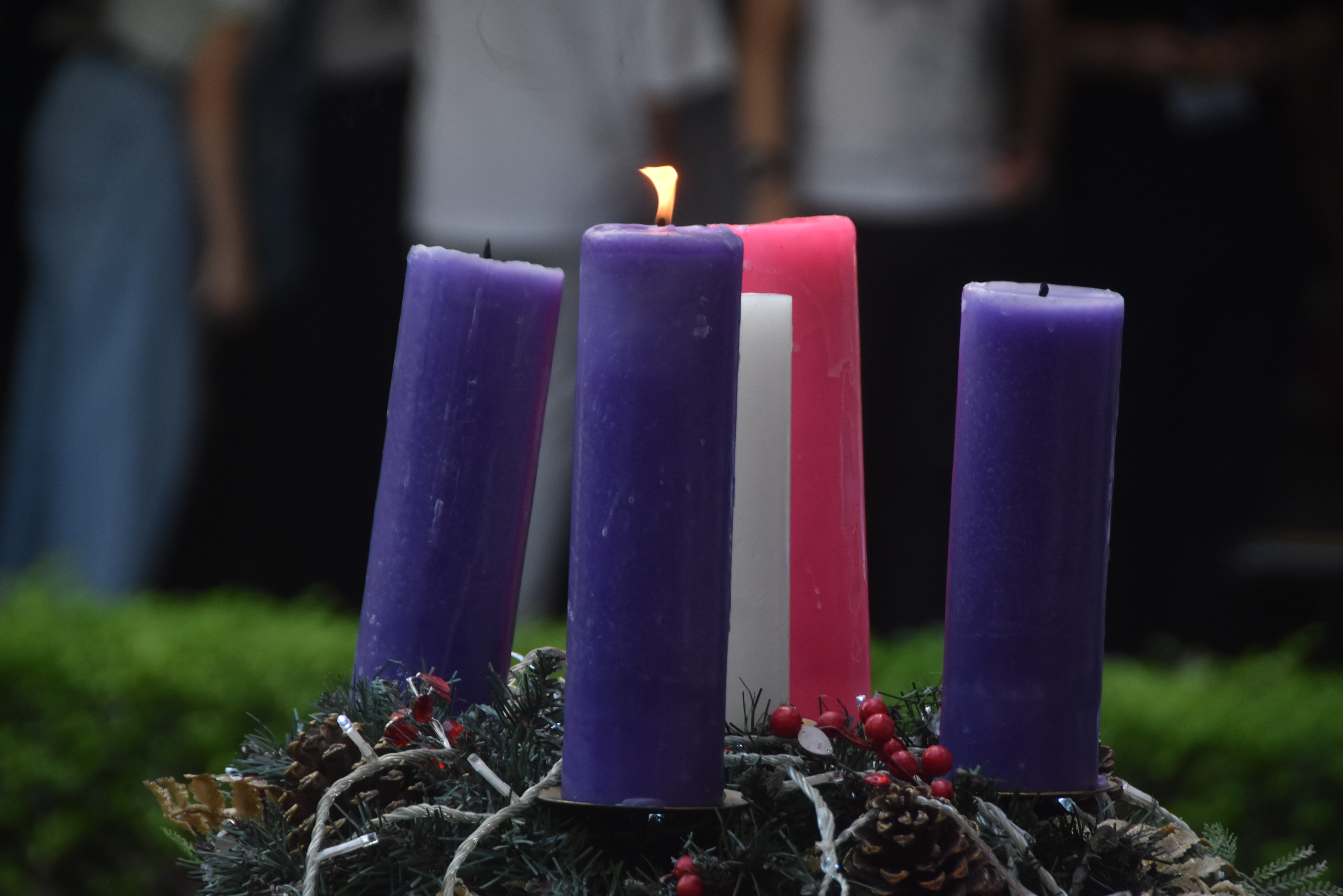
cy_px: 448
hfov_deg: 6.9
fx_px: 11194
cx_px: 672
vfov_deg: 4.6
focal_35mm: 300
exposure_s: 1/500
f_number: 5.6
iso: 800
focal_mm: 200
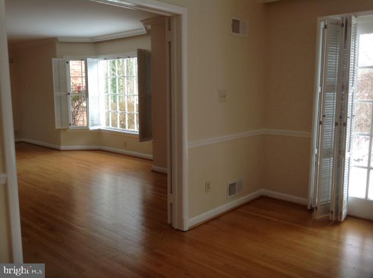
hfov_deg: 52.7
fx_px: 377
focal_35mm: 35
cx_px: 186
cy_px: 139
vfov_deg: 40.6
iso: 50
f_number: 2.4
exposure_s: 1/120
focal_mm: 4.28
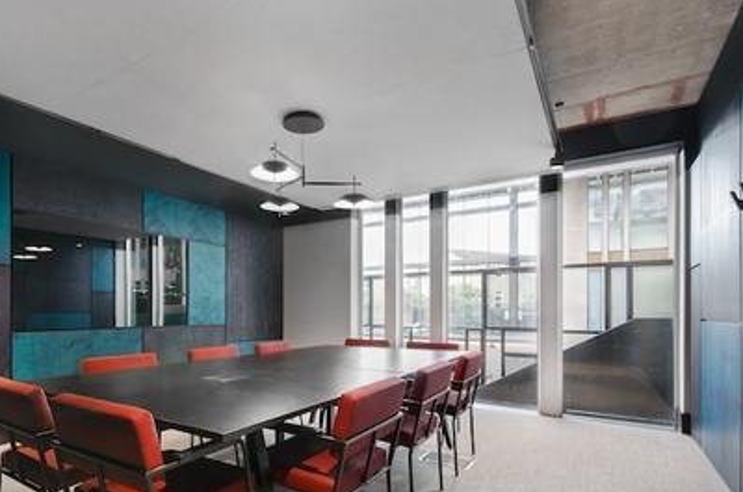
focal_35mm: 21
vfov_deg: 59.5
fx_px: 425
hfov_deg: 81.5
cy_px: 302
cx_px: 303
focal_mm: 11
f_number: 8
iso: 100
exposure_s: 1/3
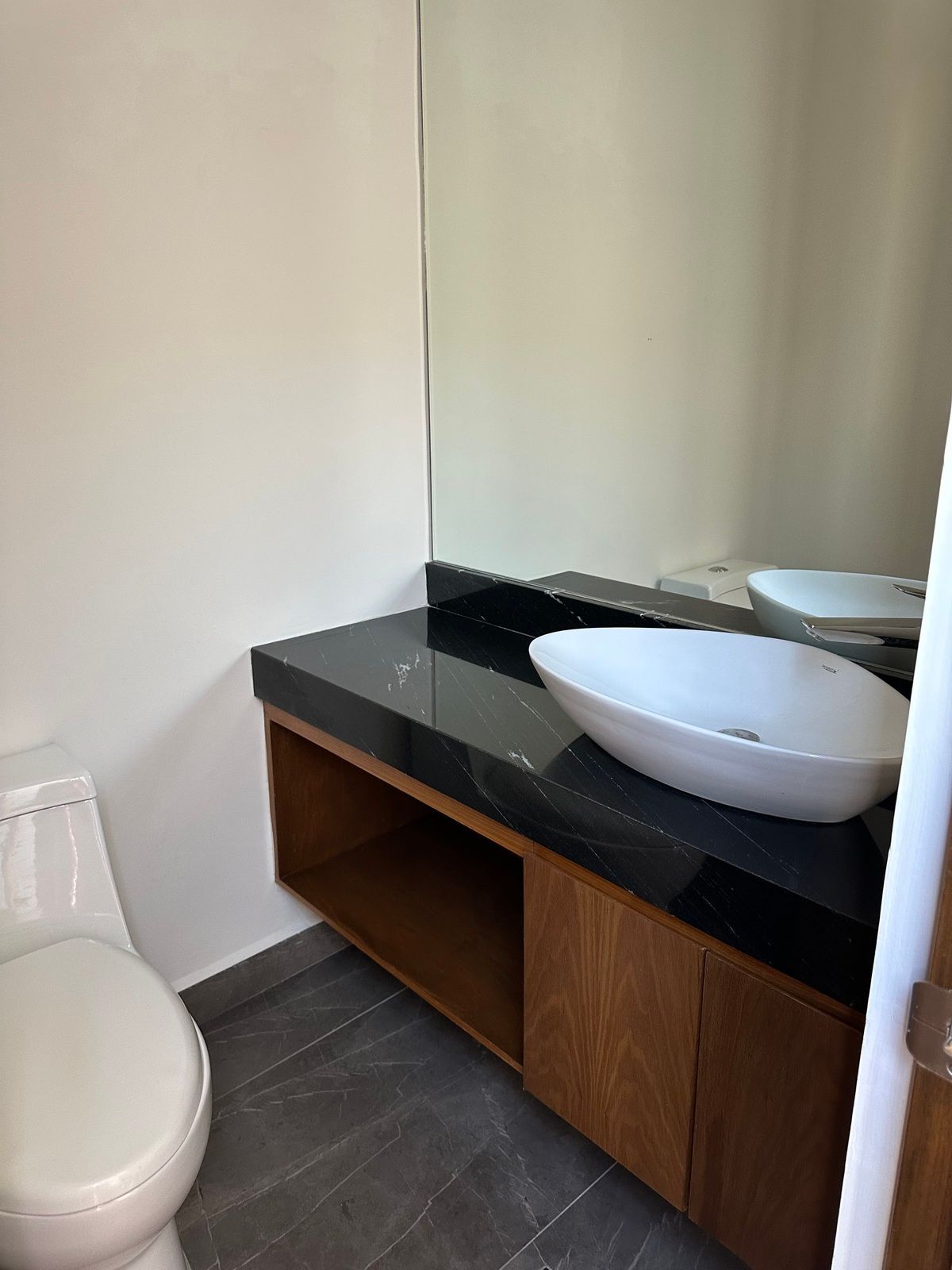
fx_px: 880
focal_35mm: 24
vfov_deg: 71.6
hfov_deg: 56.8
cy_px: 635
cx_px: 476
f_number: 1.78
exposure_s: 1/75
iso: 250
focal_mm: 6.86
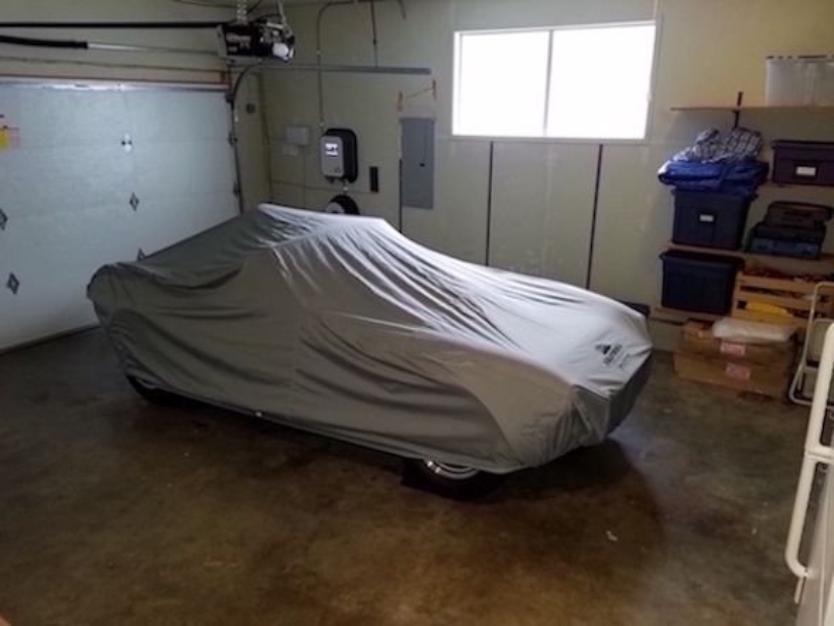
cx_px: 417
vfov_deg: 53.1
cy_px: 313
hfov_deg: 67.3
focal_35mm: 26
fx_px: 627
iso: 125
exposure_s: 1/12
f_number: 1.7
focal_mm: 4.2
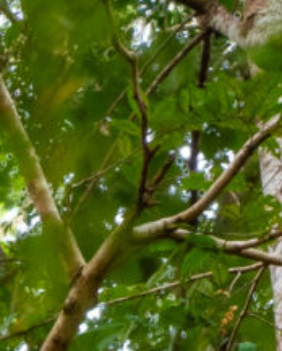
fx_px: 1615
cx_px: -572
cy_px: 1085
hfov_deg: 8.4
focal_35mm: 155
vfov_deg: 9.5
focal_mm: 14
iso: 320
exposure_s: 1
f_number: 13
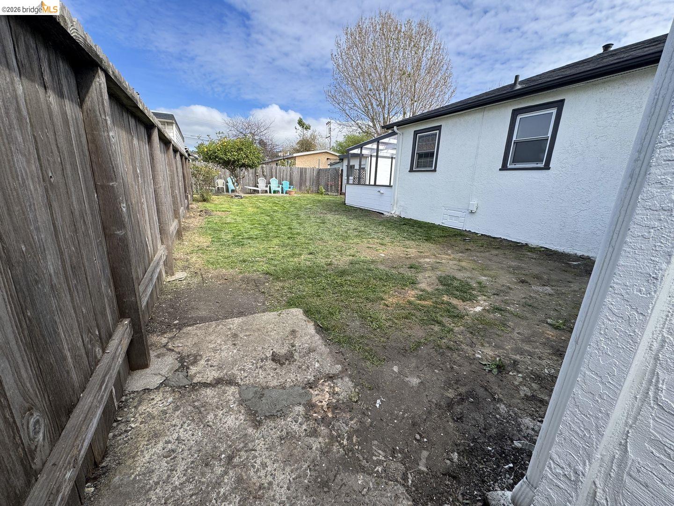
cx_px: 337
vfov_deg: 85.7
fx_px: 273
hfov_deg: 102.1
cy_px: 253
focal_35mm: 14
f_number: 2.2
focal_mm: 2.22
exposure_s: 1/944
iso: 40
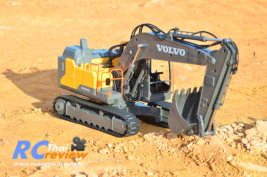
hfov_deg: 17.1
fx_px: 888
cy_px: 88
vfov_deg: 11.4
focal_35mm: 120
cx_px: 134
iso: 100
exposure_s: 1/160
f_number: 5.6
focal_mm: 80
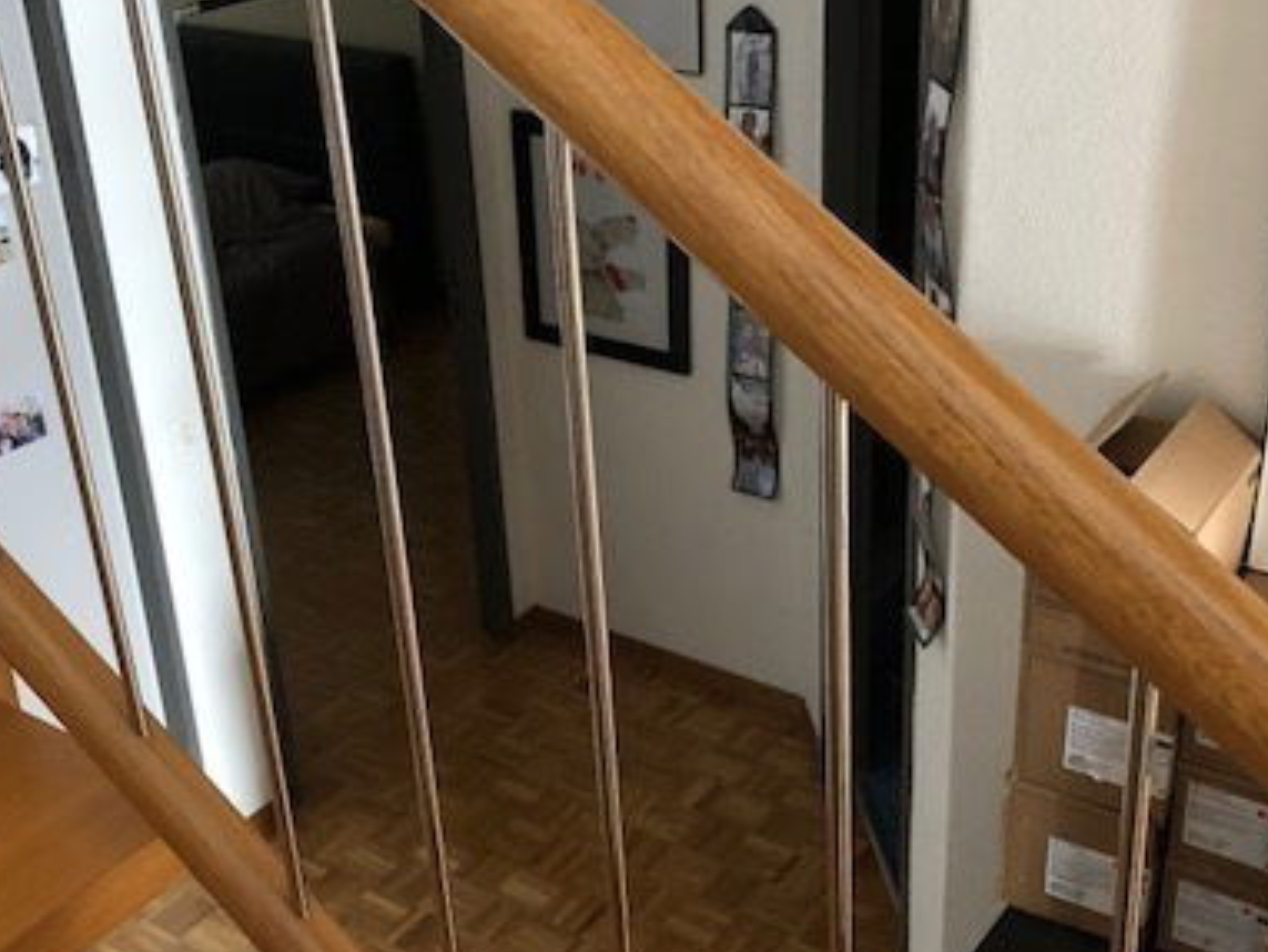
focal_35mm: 47
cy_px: 469
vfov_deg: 30.9
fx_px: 1722
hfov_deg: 40.3
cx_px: 539
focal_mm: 3.99
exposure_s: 1/8
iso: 100
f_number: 1.8
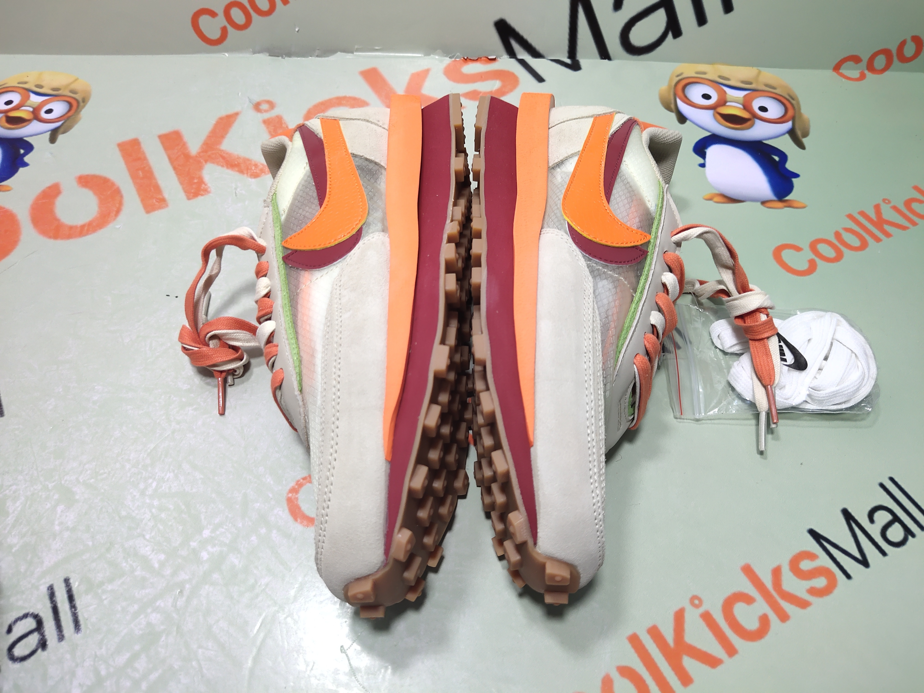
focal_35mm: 30
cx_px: 462
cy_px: 346
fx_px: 801
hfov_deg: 60.0
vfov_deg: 46.8
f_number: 1.79
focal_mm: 4.35
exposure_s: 1/100
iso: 102
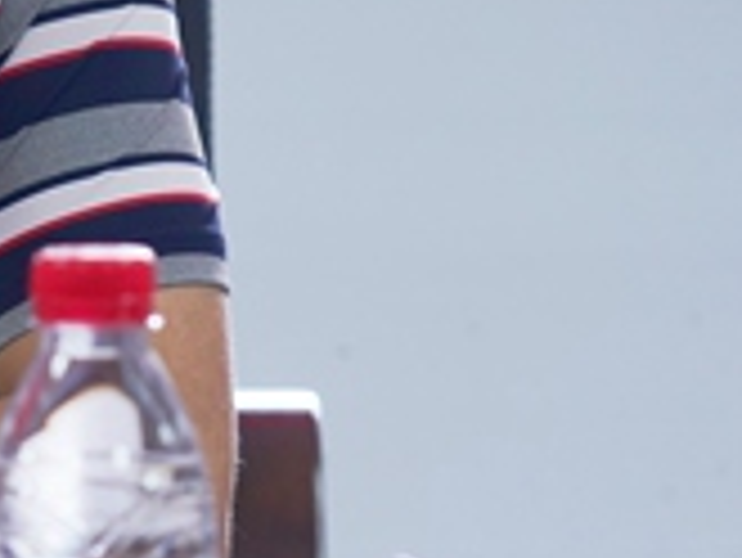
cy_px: -25
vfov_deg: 5.8
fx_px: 5513
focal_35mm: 257
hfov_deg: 7.6
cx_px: -283
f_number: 4.5
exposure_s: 1/160
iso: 800
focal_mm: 63
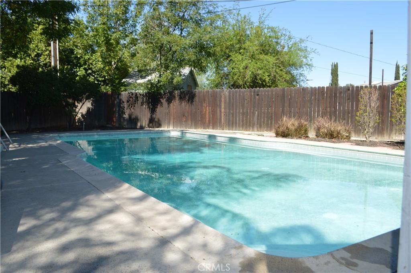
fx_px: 342
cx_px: 206
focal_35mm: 30
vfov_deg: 43.5
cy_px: 136
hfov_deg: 62.0
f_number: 6.3
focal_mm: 20
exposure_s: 1/200
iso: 100
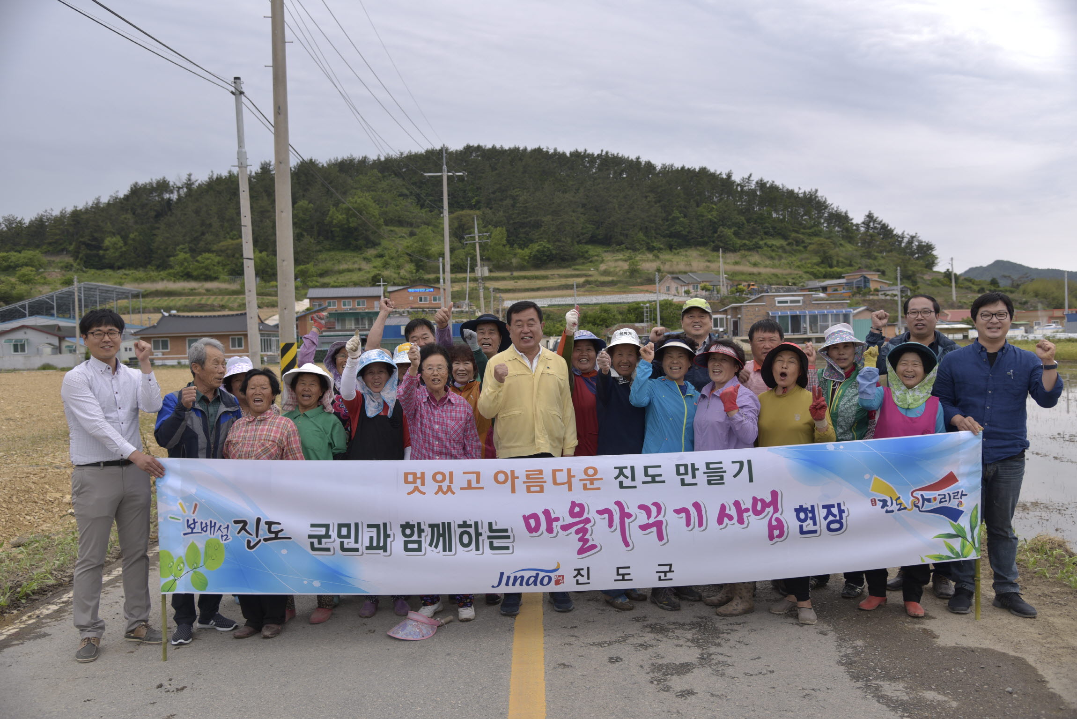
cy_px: 360
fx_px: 928
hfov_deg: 60.3
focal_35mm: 31
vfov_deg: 42.4
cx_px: 538
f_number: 4.5
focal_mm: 31
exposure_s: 1/160
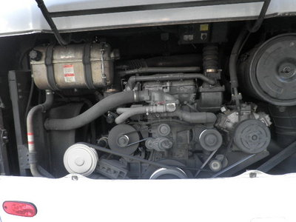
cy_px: 111
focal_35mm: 27
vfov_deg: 51.4
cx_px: 148
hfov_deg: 65.3
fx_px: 231
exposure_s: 1/25
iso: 160
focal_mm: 5
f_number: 3.5
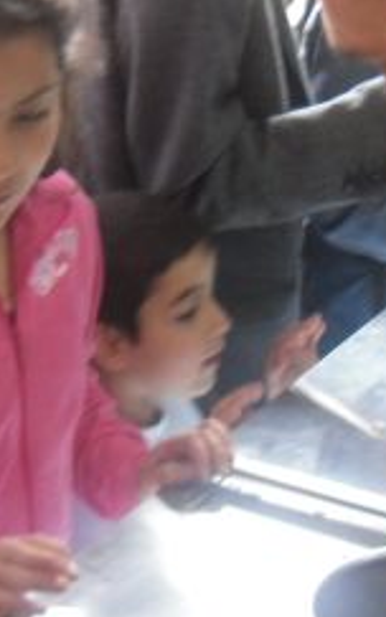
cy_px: 196
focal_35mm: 95
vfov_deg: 21.8
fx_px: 1598
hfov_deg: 13.7
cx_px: 58
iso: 200
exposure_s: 1/45
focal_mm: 6
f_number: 2.8
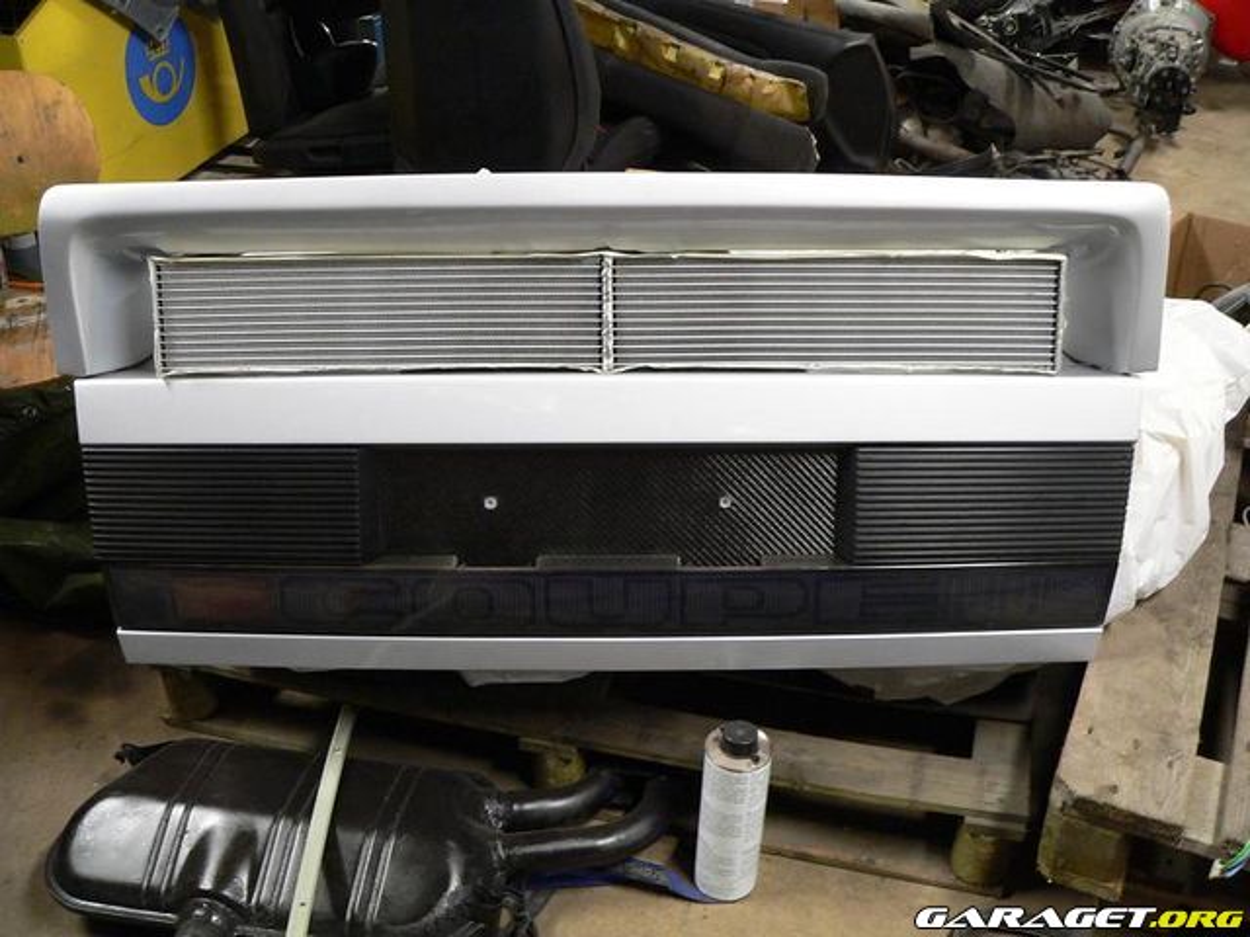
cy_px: 468
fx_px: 1300
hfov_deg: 51.4
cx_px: 625
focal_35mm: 36
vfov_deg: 39.7
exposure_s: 1/6
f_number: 2.8
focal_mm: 6
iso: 200
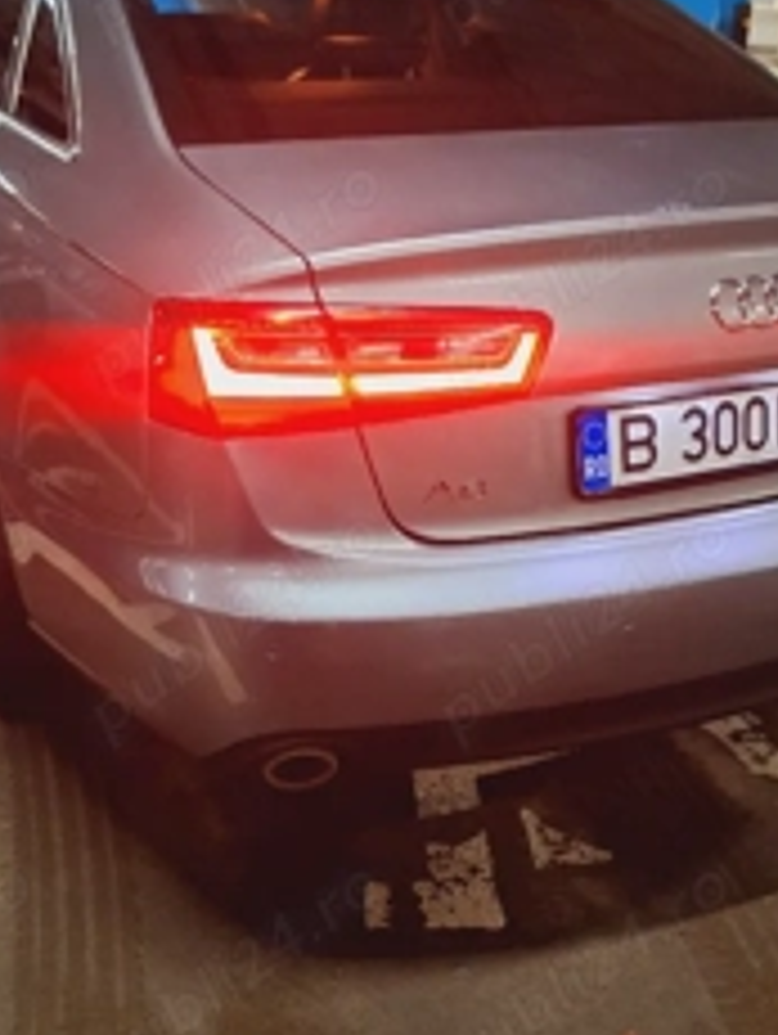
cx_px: 324
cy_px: 328
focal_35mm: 40
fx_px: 1196
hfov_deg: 35.9
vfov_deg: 45.9
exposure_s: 1/20
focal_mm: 5.54
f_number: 1.8
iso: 500
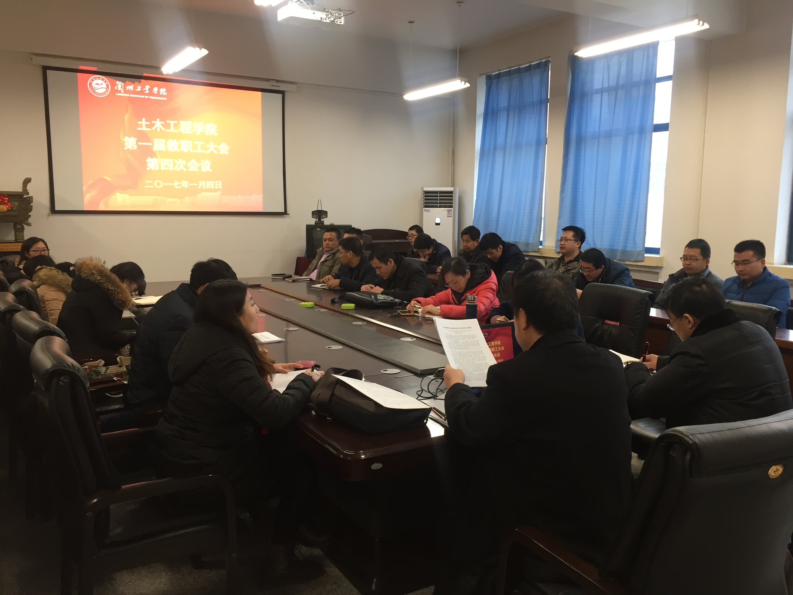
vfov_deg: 48.2
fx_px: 664
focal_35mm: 29
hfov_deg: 61.7
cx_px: 396
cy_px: 298
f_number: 2.2
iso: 100
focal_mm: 4.15
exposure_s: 1/33
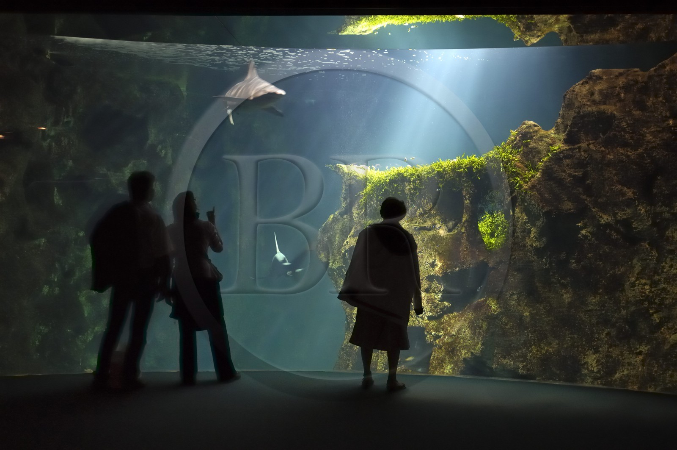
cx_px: 338
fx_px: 676
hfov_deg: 53.2
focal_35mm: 36
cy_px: 225
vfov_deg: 36.8
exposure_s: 1/10
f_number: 4
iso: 400
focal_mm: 24
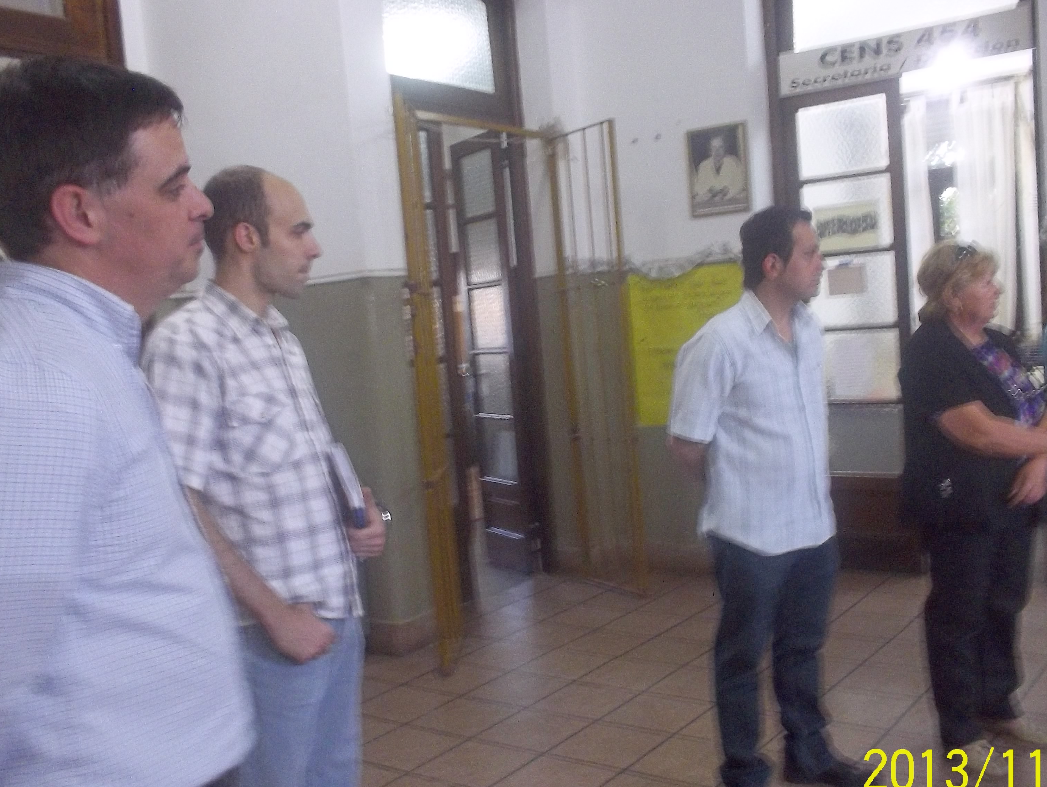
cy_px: 413
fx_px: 1059
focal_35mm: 35
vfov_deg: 40.7
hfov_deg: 52.5
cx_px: 564
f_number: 3.3
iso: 273
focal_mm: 4.1
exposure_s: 1/8
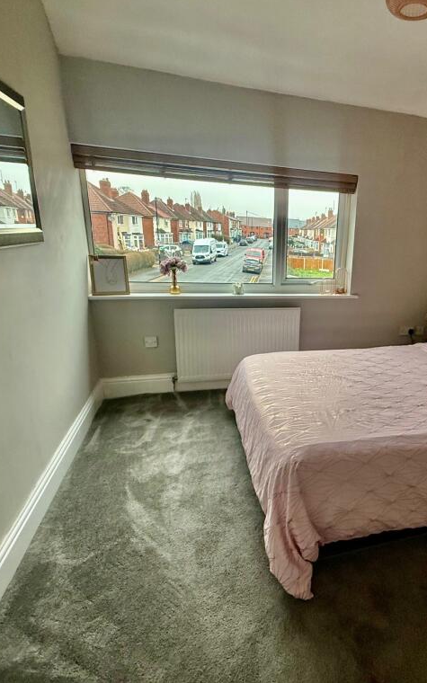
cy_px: 340
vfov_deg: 85.1
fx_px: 372
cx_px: 318
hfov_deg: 56.8
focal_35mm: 20
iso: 250
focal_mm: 2.22
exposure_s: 1/99
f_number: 2.2
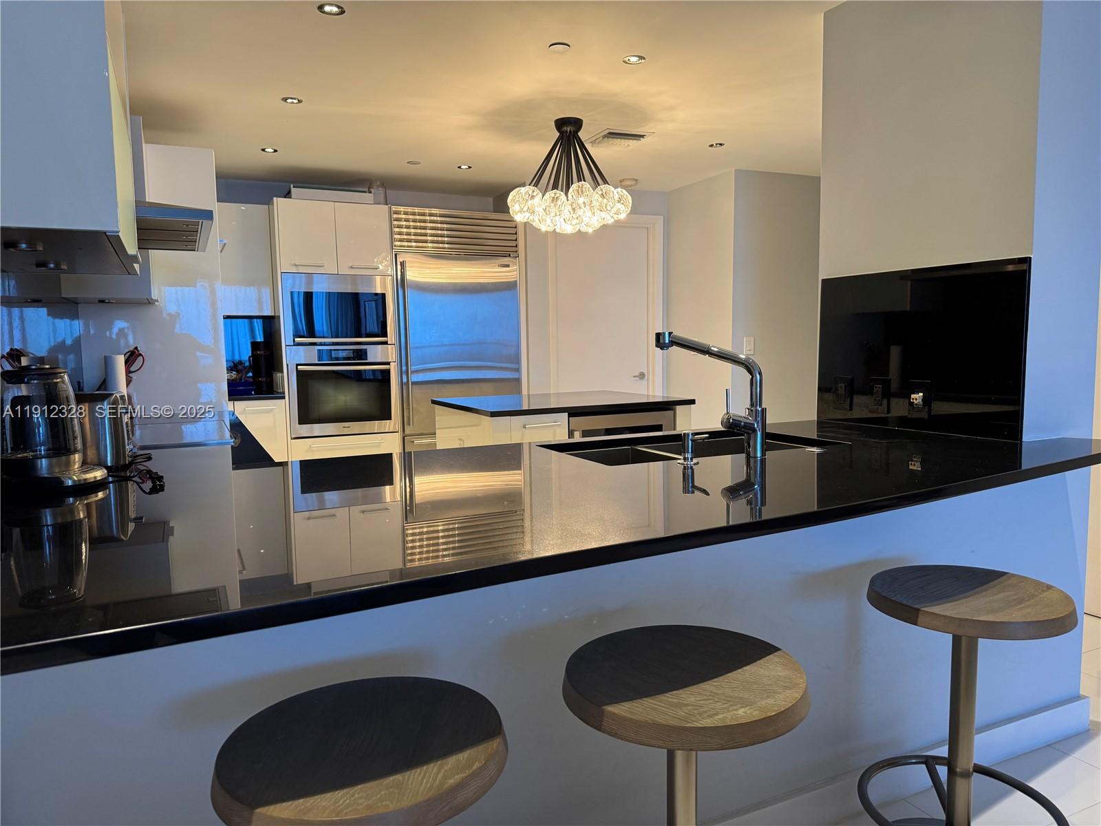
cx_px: 550
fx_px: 763
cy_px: 413
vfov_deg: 56.8
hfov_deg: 71.6
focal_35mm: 24
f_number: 1.78
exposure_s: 1/60
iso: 200
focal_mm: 6.76
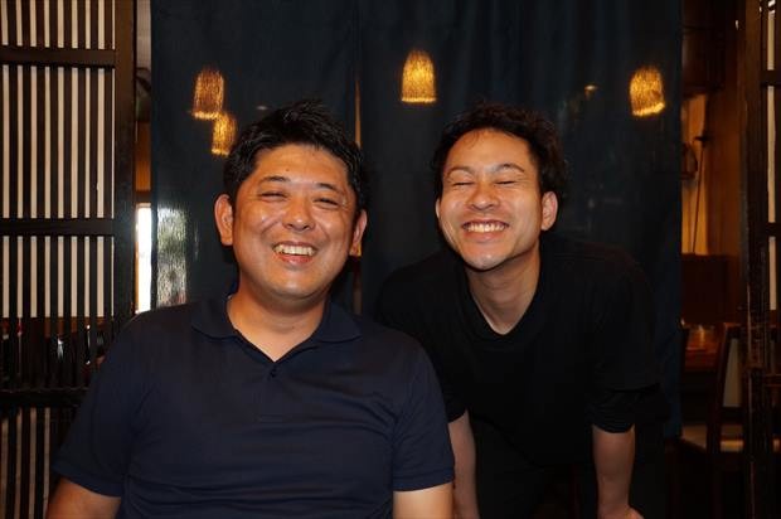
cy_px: 260
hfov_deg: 53.2
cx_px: 390
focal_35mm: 36
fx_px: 780
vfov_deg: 36.8
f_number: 4
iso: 800
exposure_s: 1/50
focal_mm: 24
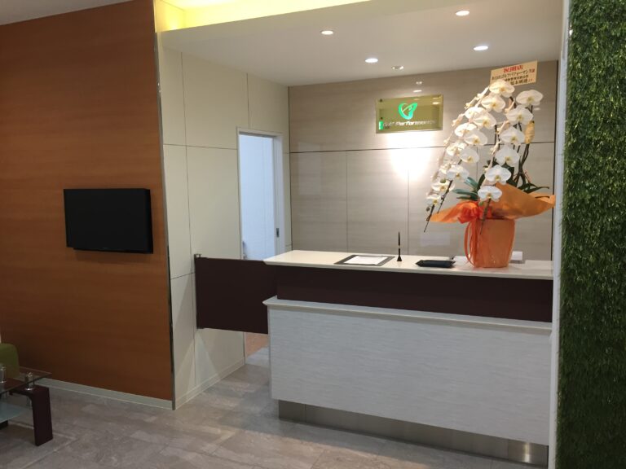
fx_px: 524
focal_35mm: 29
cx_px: 313
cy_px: 234
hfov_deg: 61.7
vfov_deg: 48.2
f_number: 2.2
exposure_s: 1/30
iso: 40
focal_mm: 4.15
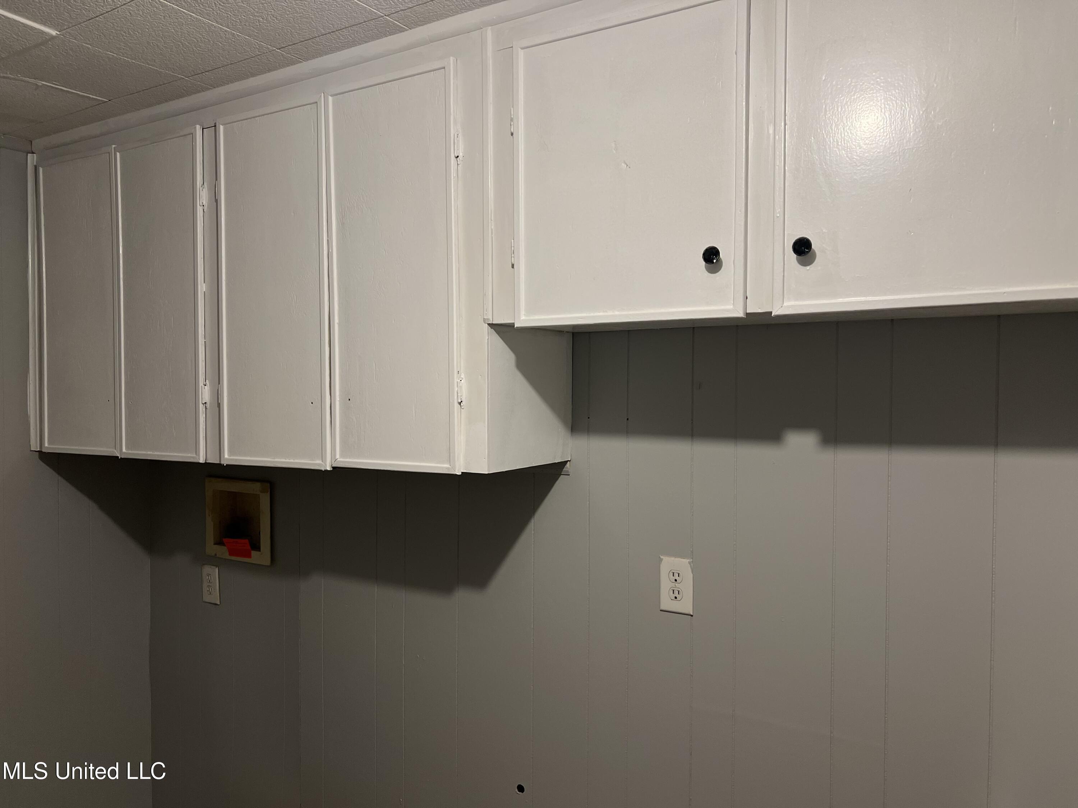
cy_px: 404
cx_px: 539
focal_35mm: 26
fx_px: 810
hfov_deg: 67.3
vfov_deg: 53.1
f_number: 1.5
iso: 125
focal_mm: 5.7
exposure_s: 1/60
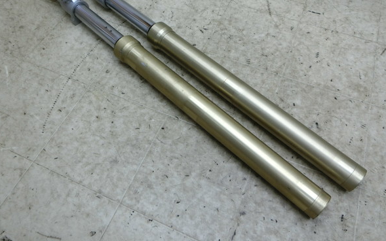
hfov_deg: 68.4
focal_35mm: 27
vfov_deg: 45.8
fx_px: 284
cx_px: 194
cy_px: 100
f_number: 3.5
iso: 160
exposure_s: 1/125
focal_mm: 4.5
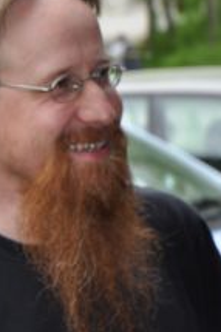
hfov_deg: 6.4
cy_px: 152
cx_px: -218
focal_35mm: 209
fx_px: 1927
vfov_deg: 9.9
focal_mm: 50
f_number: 4.5
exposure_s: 1/200
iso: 360
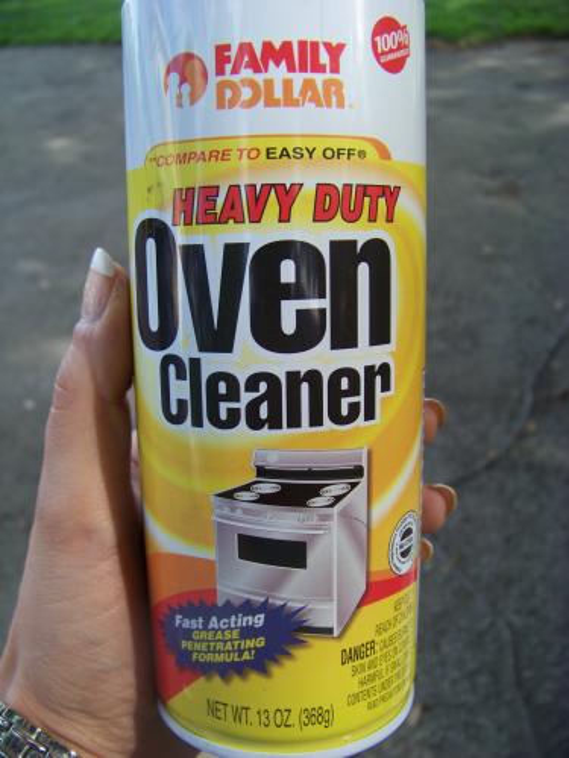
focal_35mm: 36
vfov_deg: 51.4
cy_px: 379
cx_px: 284
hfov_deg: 39.7
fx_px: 789
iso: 62
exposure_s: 1/200
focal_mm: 5.85
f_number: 2.8
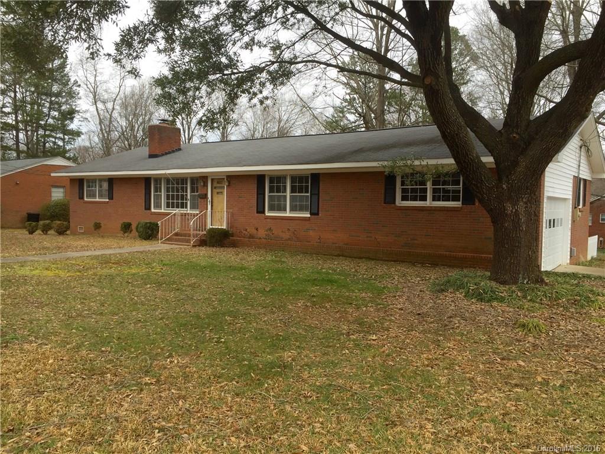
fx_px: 507
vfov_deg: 48.2
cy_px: 227
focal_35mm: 29
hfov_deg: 61.7
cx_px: 302
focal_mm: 4.15
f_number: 2.2
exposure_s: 1/659
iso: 32
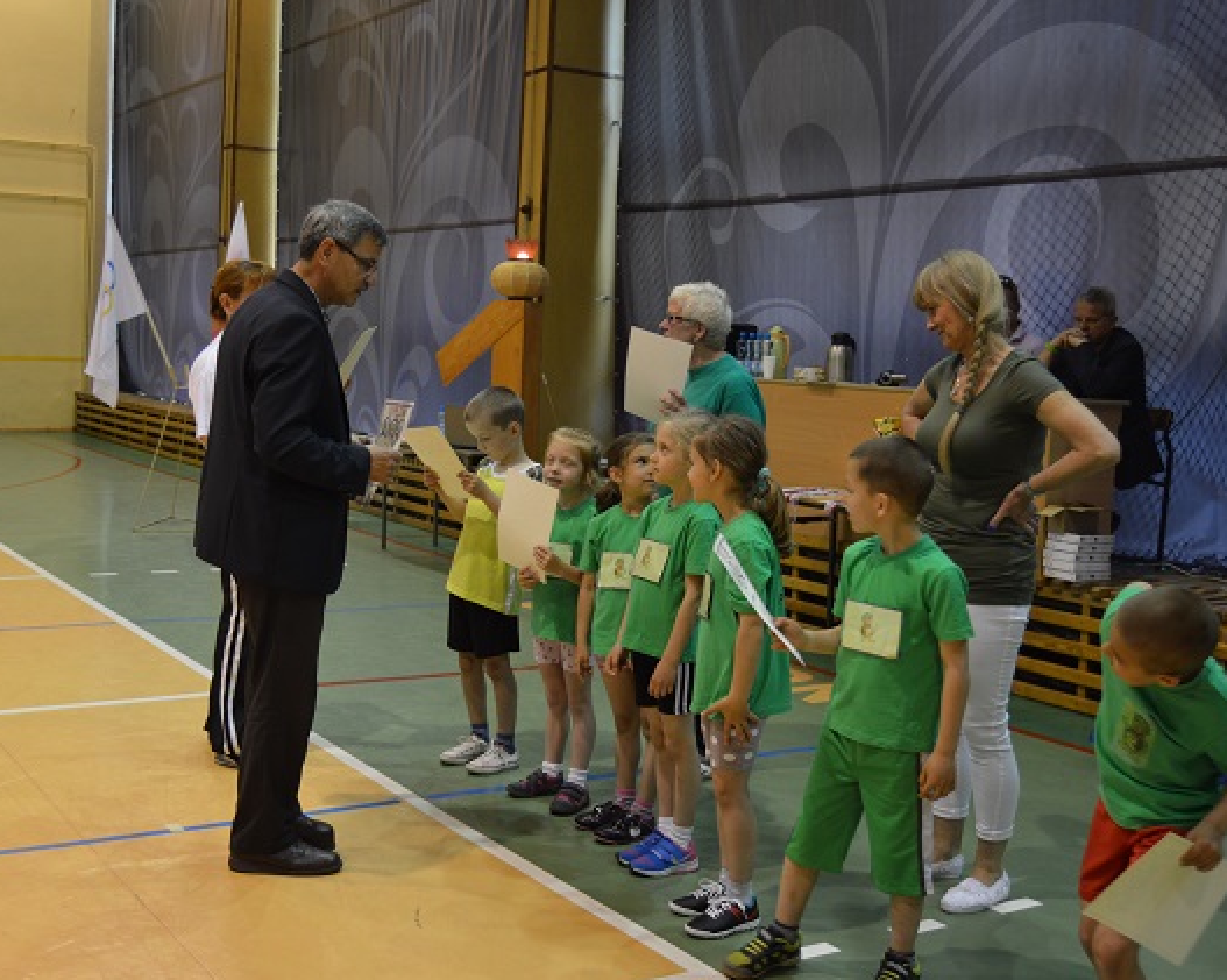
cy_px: 492
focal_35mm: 41
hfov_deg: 44.7
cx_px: 542
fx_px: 1488
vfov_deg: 36.5
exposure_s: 1/60
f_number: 3.8
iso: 450
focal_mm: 24
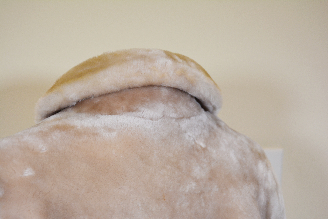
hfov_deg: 29.9
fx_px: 615
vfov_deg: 20.2
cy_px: 110
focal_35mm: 68
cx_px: 164
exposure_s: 1/60
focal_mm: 45
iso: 450
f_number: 5.3
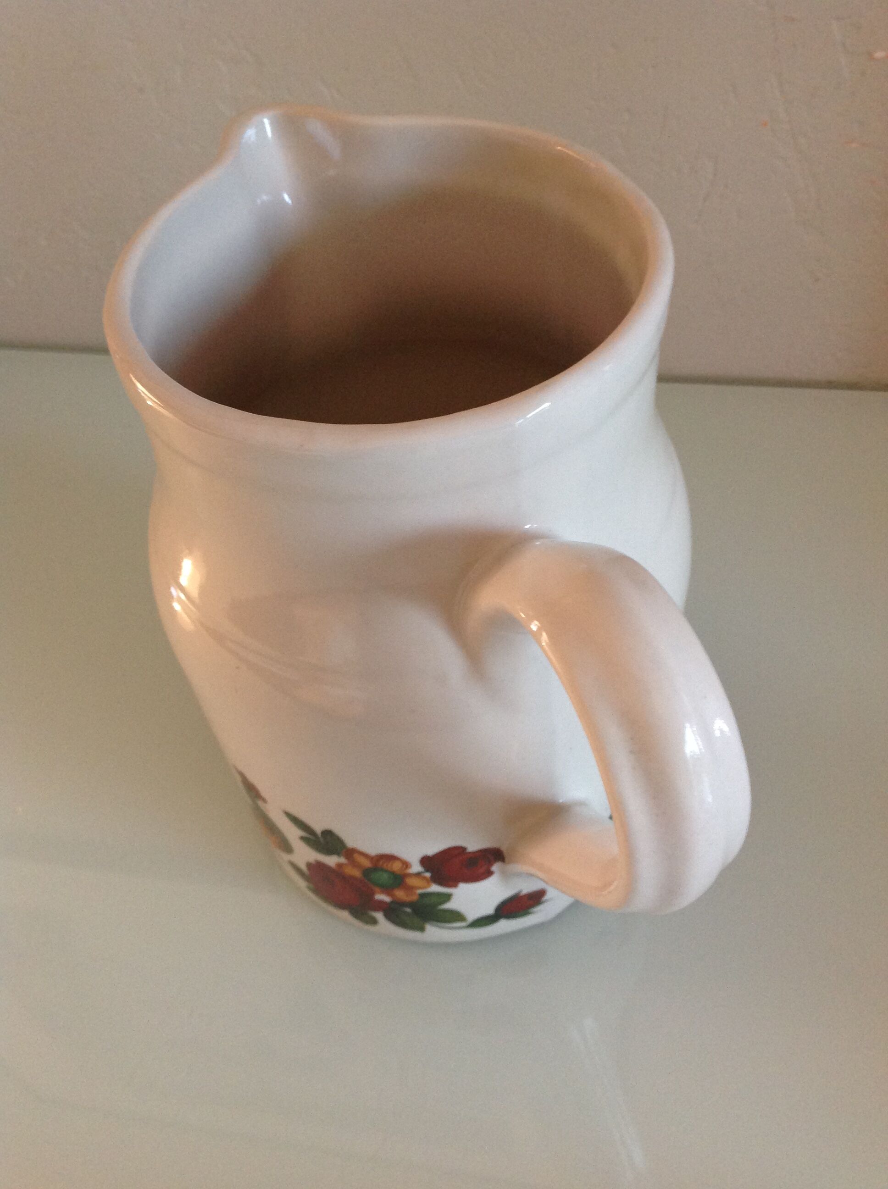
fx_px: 1200
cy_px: 594
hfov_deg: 40.6
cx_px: 444
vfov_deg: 52.7
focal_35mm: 35
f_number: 2.4
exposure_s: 1/17
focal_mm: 4.28
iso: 160
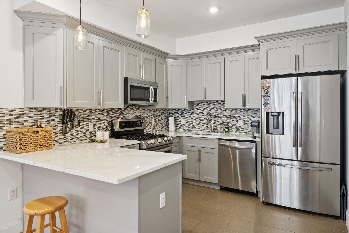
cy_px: 116
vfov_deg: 55.1
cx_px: 174
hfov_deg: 76.1
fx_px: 223
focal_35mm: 23
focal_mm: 15.1
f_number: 7.1
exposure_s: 1/10
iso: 400
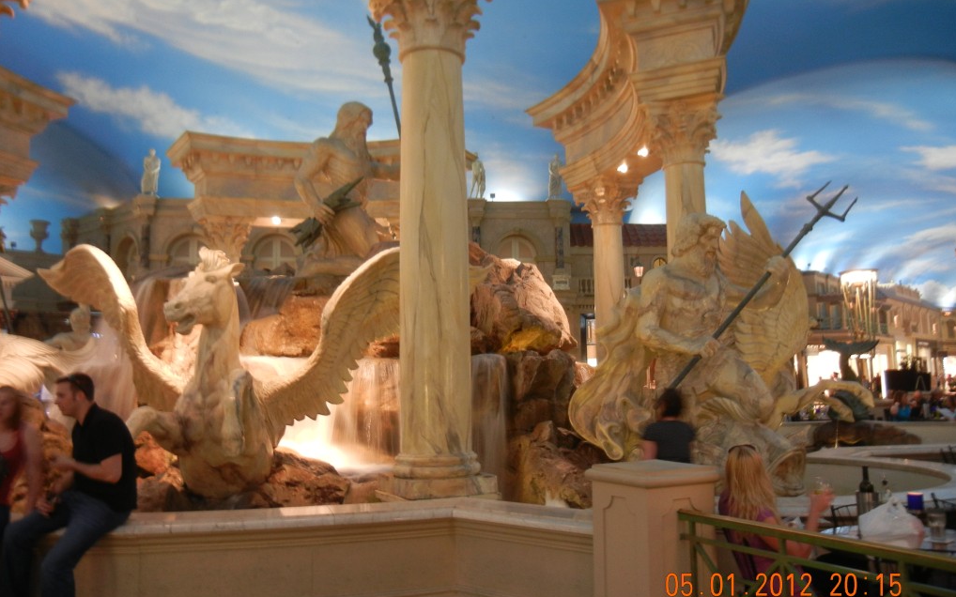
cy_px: 299
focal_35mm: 32
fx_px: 834
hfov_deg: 59.7
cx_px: 480
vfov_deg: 39.4
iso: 200
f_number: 3.5
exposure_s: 1/3.3
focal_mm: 5.4
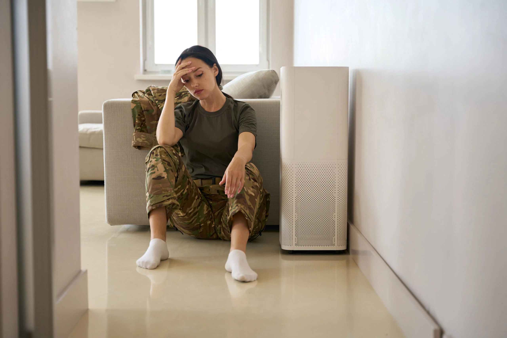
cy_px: 169
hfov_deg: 35.9
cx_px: 254
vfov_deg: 24.4
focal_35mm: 56
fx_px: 782
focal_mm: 55.5
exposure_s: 1/200
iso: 400
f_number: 2.8
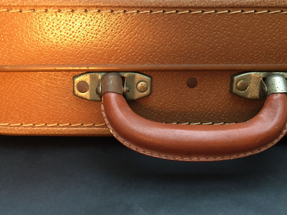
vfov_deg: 34.7
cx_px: 130
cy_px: 68
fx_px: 340
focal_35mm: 41
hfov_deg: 45.7
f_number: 2.2
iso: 160
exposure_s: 1/33
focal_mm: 4.15
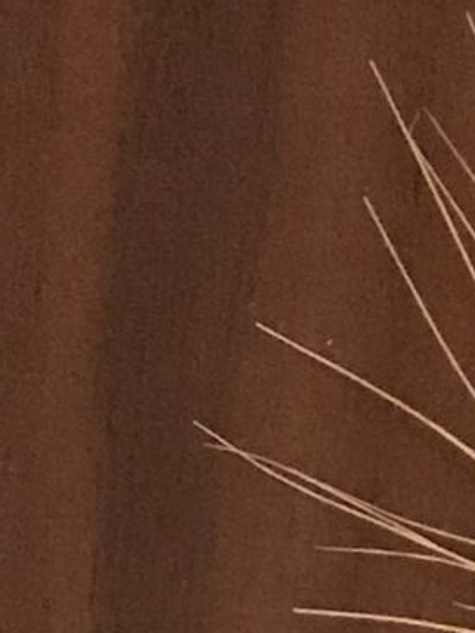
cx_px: 917
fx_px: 3604
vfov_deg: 8.3
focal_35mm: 197
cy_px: 1974
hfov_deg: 7.3
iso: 125
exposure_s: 1/4
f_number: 1.8
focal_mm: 3.99
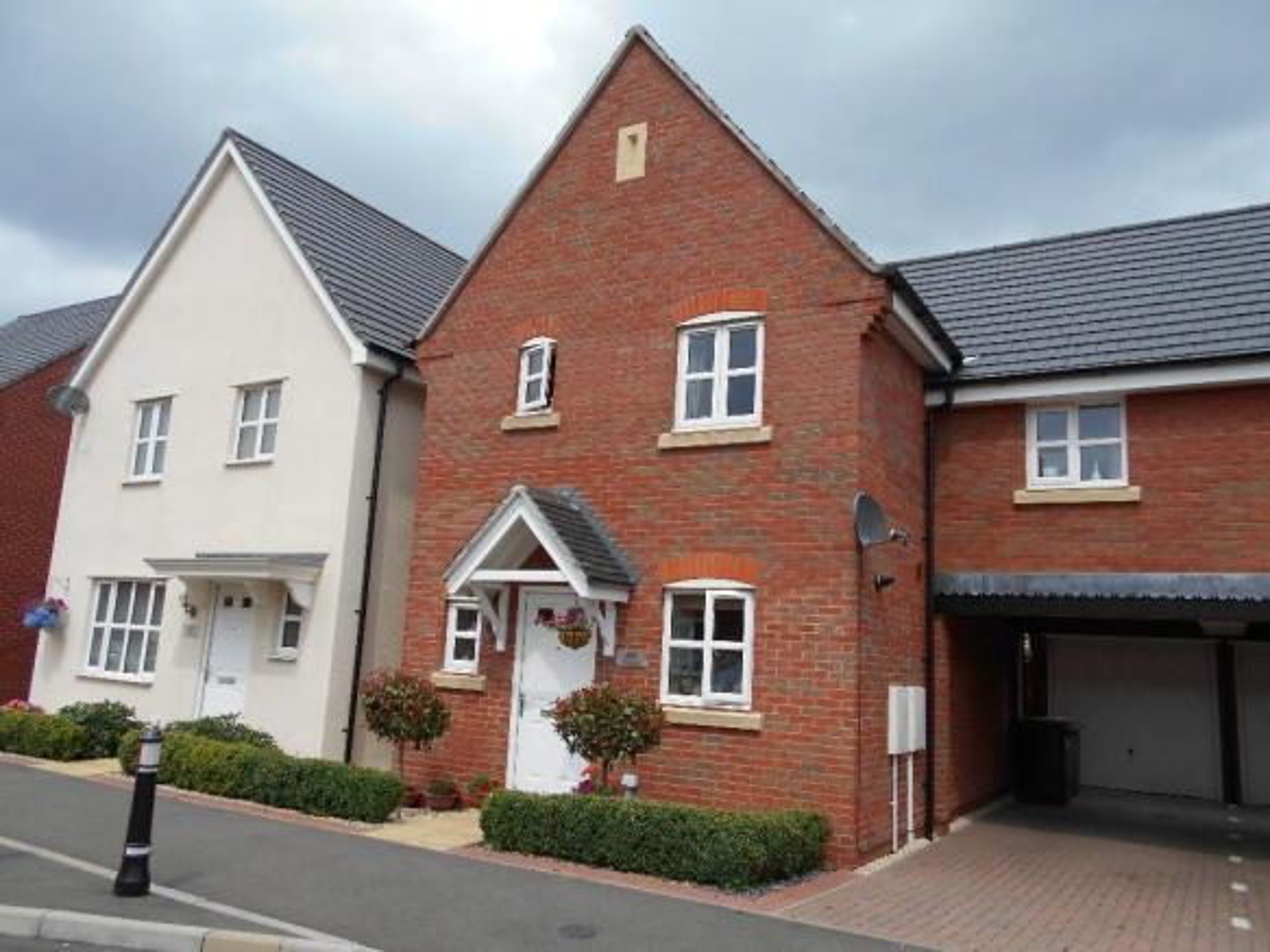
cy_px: 476
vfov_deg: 53.0
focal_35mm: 26
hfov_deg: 67.3
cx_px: 635
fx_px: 954
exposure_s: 1/640
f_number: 3.2
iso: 80
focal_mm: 4.6
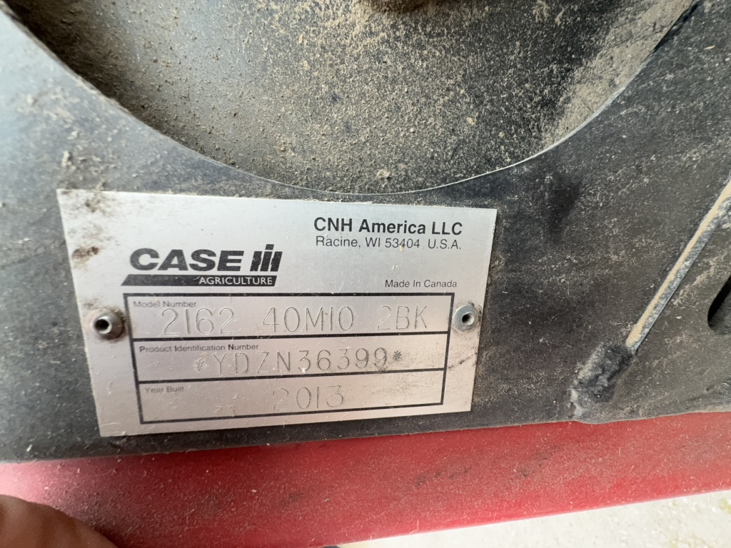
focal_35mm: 14
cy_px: 274
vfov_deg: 85.7
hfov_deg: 102.1
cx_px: 366
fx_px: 296
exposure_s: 1/114
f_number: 2.2
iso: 100
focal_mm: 2.22
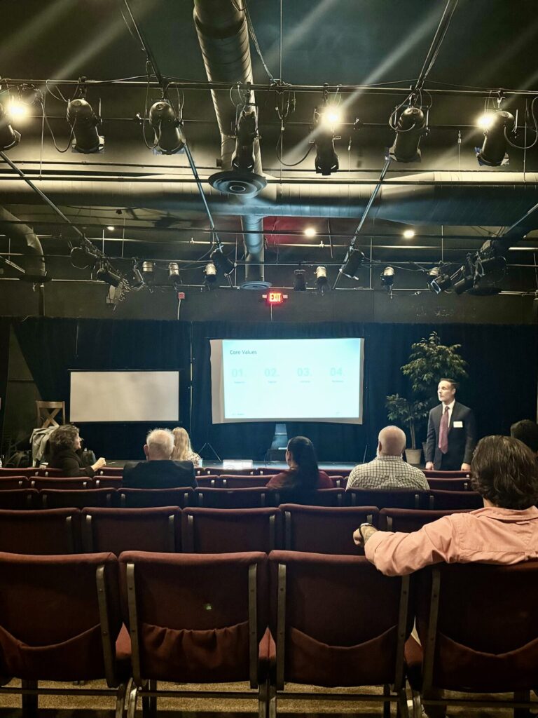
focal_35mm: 24
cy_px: 359
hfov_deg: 56.8
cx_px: 269
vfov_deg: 71.6
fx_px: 497
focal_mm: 6.76
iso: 1600
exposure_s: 1/24
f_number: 1.78
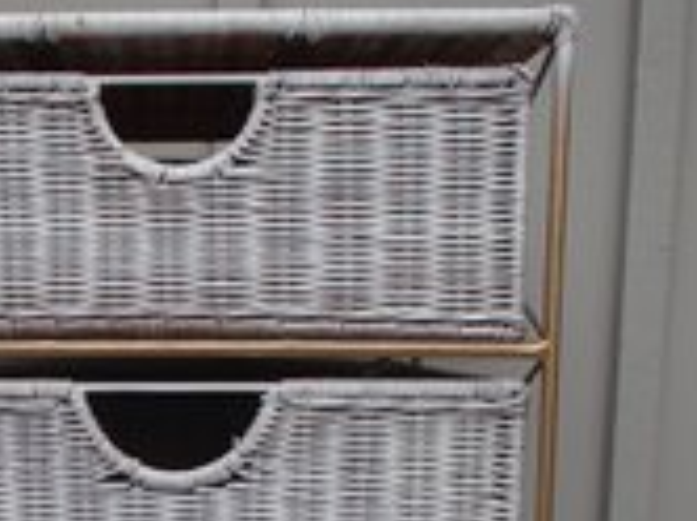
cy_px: 494
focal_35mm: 58
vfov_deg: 24.3
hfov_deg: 32.0
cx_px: 103
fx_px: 1166
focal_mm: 5
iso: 100
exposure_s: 1/320
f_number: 3.9
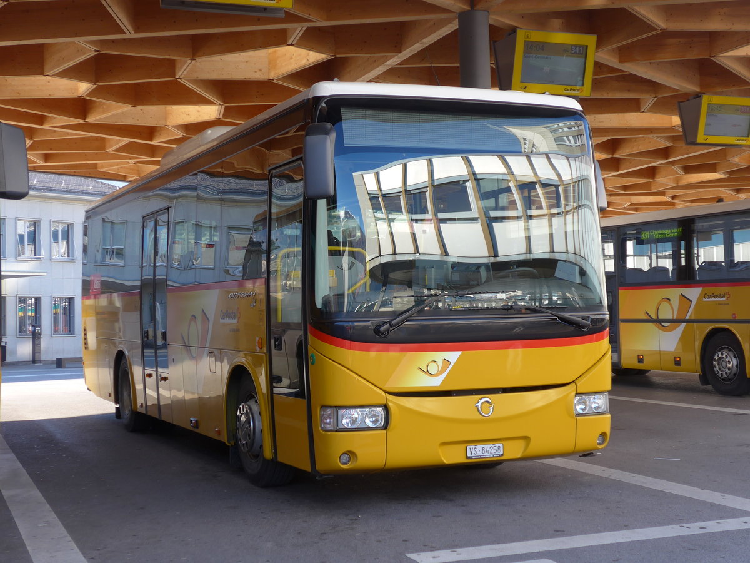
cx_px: 375
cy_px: 282
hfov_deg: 34.9
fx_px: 1192
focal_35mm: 55
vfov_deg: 26.6
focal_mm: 11.3
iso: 80
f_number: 3.4
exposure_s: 1/100
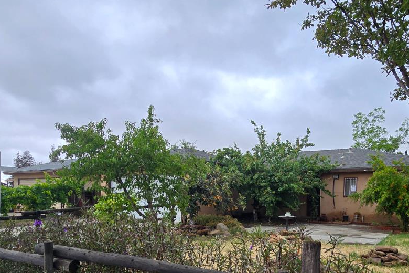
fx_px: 295
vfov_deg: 47.5
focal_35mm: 26
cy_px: 208
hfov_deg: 68.9
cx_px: 238
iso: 50
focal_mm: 2.2
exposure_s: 1/230
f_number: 2.2
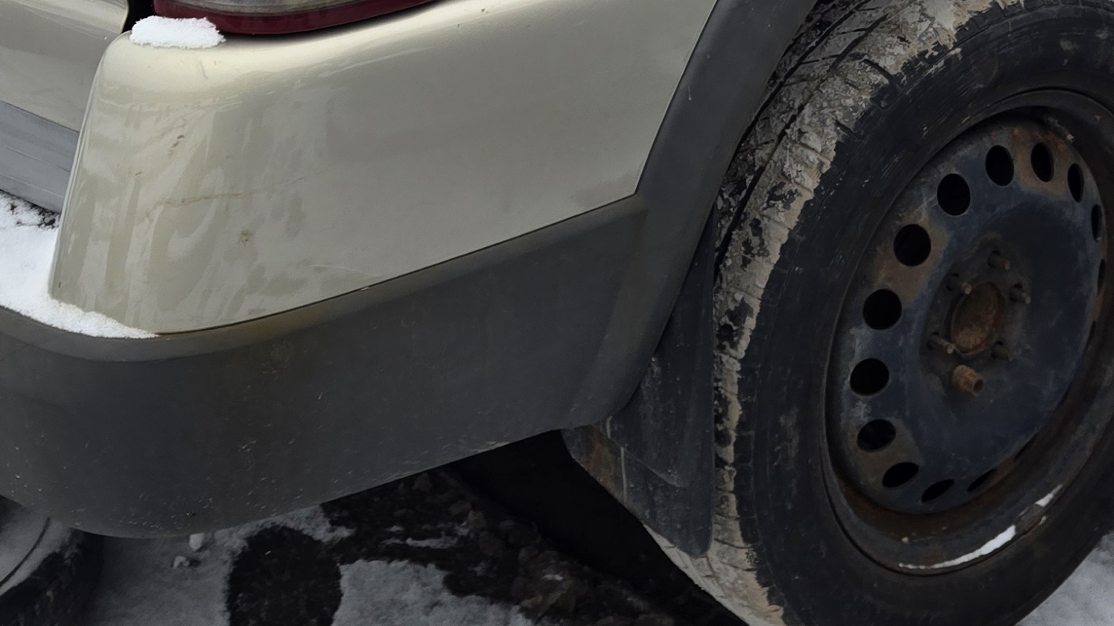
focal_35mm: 67
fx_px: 1979
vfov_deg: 16.4
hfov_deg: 31.3
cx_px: 709
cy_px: -307
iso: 25
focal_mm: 5.4
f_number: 1.8
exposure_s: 1/180
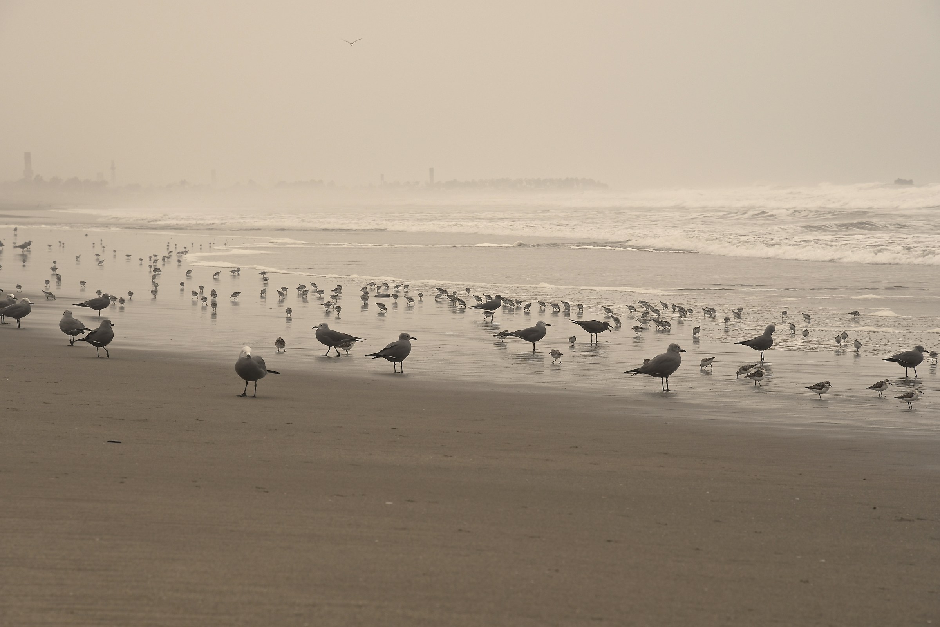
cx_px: 470
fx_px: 3133
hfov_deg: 17.1
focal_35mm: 120
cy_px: 314
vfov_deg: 11.4
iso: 160
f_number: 8
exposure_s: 1/640
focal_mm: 80
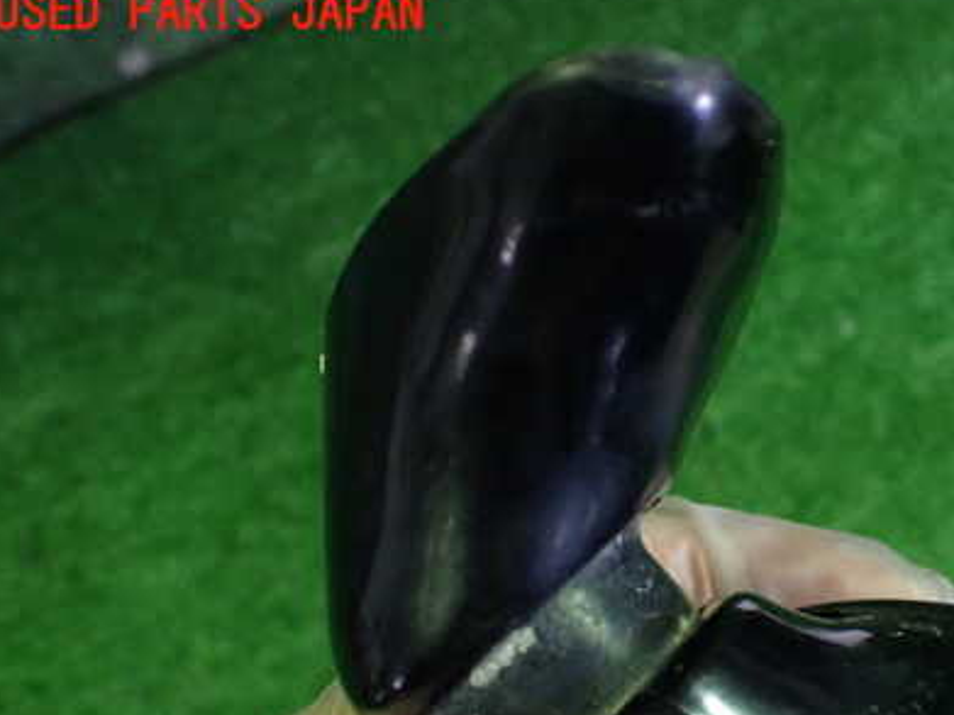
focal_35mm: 46
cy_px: 532
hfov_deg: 40.1
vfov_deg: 31.0
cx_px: 712
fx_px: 1267
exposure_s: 1/30
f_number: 2.3
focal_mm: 5.4
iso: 800
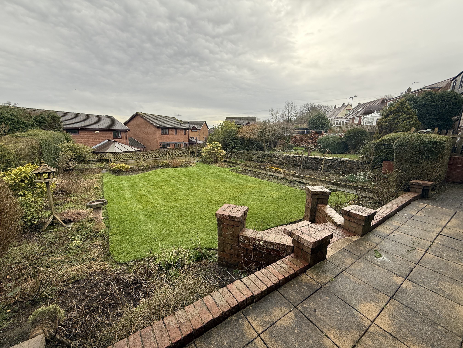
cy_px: 174
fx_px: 187
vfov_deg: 85.7
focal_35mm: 14
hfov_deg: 102.1
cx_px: 232
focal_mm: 2.22
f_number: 2.2
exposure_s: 1/187
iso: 64
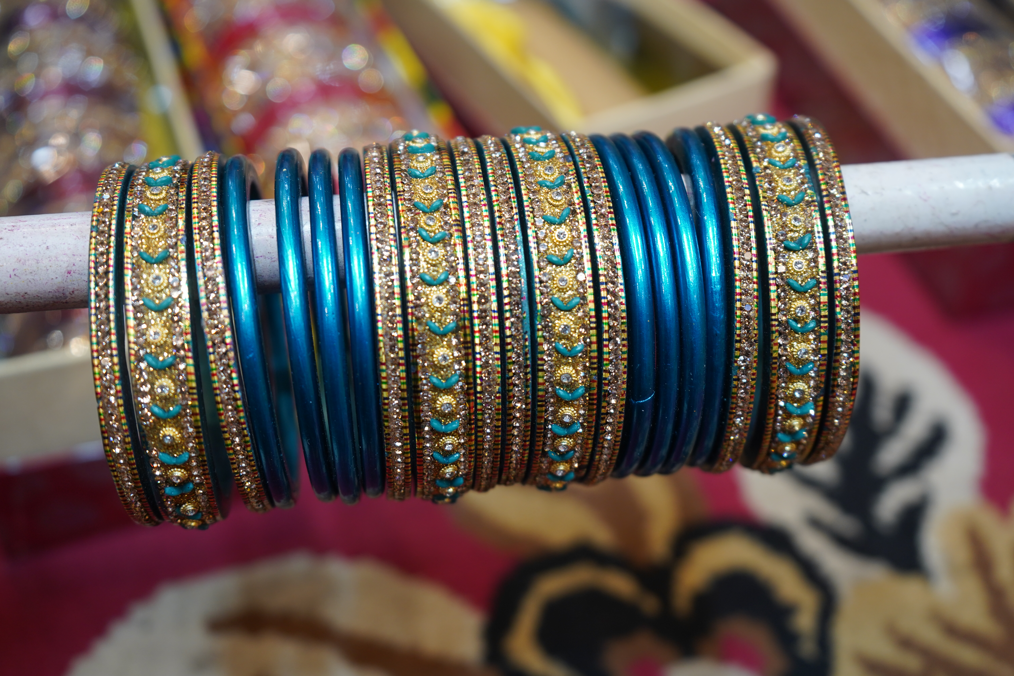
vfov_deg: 33.4
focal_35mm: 40
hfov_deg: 48.5
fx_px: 1127
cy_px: 338
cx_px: 507
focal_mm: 40
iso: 500
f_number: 4.5
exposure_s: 1/160
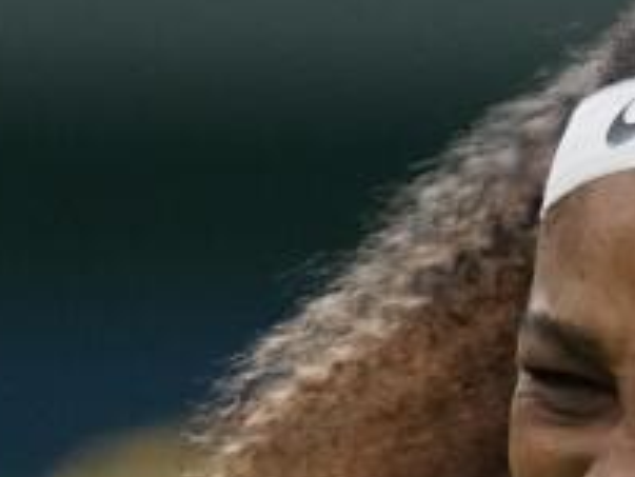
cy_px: 1284
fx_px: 52092
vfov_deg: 0.5
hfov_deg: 0.7
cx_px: 834
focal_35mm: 2838
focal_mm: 400
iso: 3200
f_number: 2.8
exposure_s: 1/1600
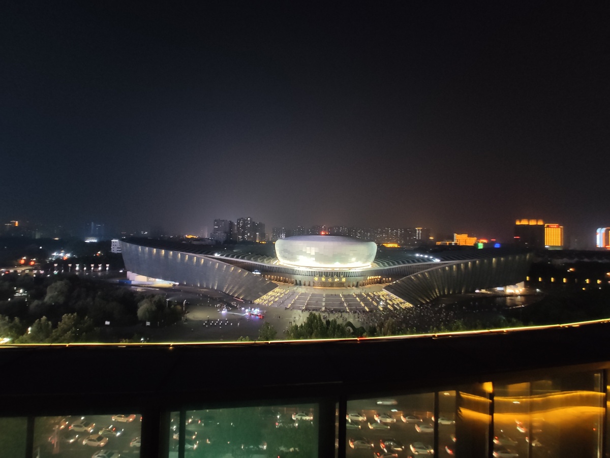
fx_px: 335
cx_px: 305
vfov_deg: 68.7
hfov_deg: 84.6
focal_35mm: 19
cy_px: 229
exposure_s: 1/14
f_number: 2.2
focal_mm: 2.25
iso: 1871
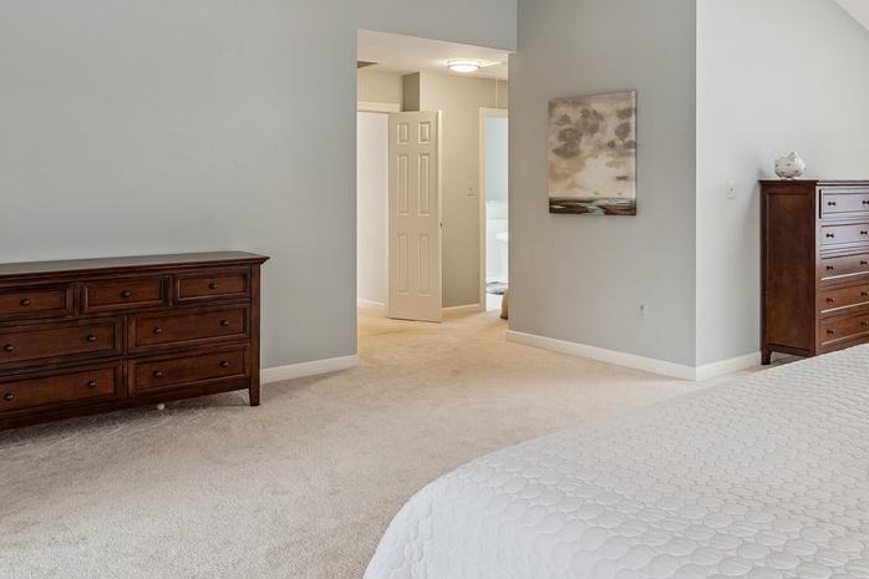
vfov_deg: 39.1
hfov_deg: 56.6
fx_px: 796
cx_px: 537
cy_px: 158
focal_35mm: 33
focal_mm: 16
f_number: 8
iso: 200
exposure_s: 1/6
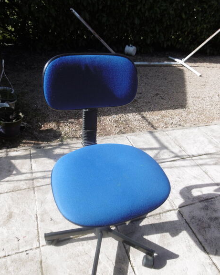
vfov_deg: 66.0
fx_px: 212
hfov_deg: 54.9
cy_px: 143
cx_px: 113
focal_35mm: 26
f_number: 3.1
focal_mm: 4.3
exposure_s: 1/500
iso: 100
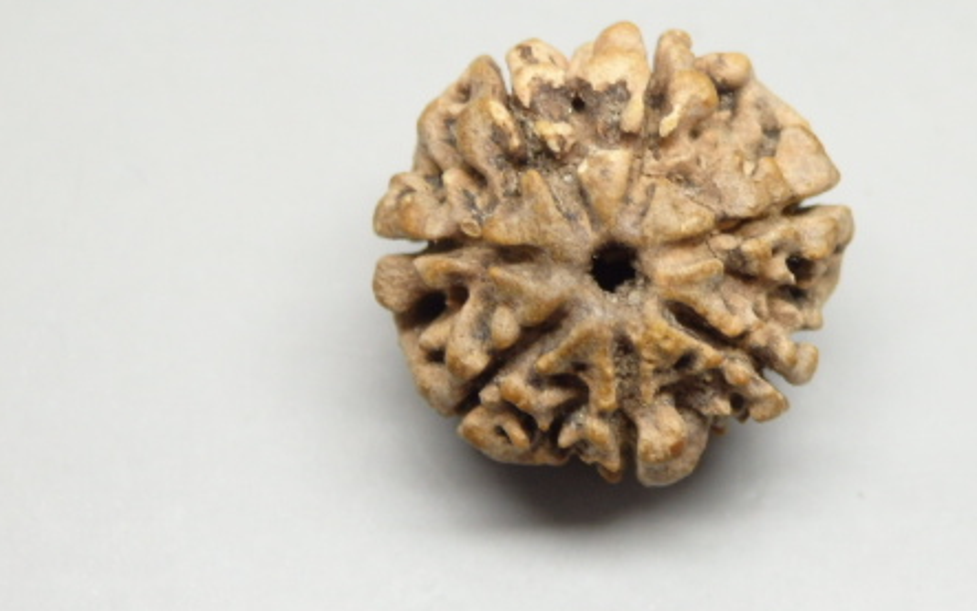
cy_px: 232
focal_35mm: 101
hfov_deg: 20.6
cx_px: 589
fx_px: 2690
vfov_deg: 12.9
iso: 320
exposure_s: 1/100
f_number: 4.4
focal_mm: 11.9
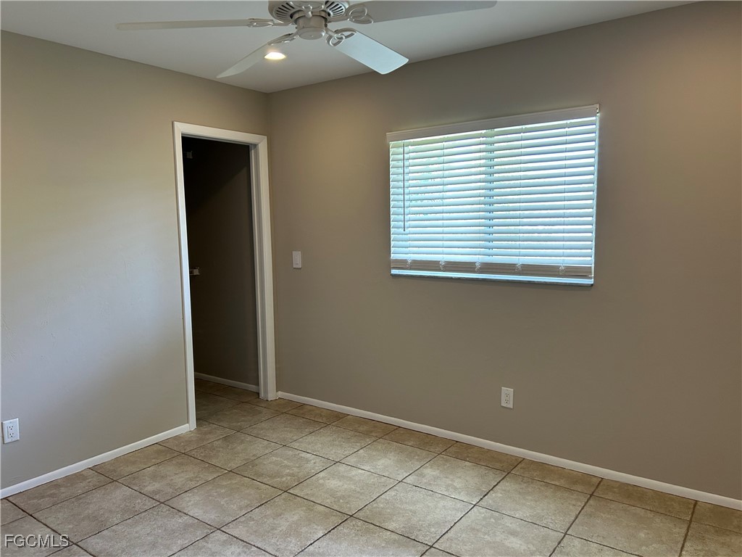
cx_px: 371
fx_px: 557
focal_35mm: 26
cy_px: 278
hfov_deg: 67.3
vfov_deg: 53.1
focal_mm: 5.7
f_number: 1.5
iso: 125
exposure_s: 1/60
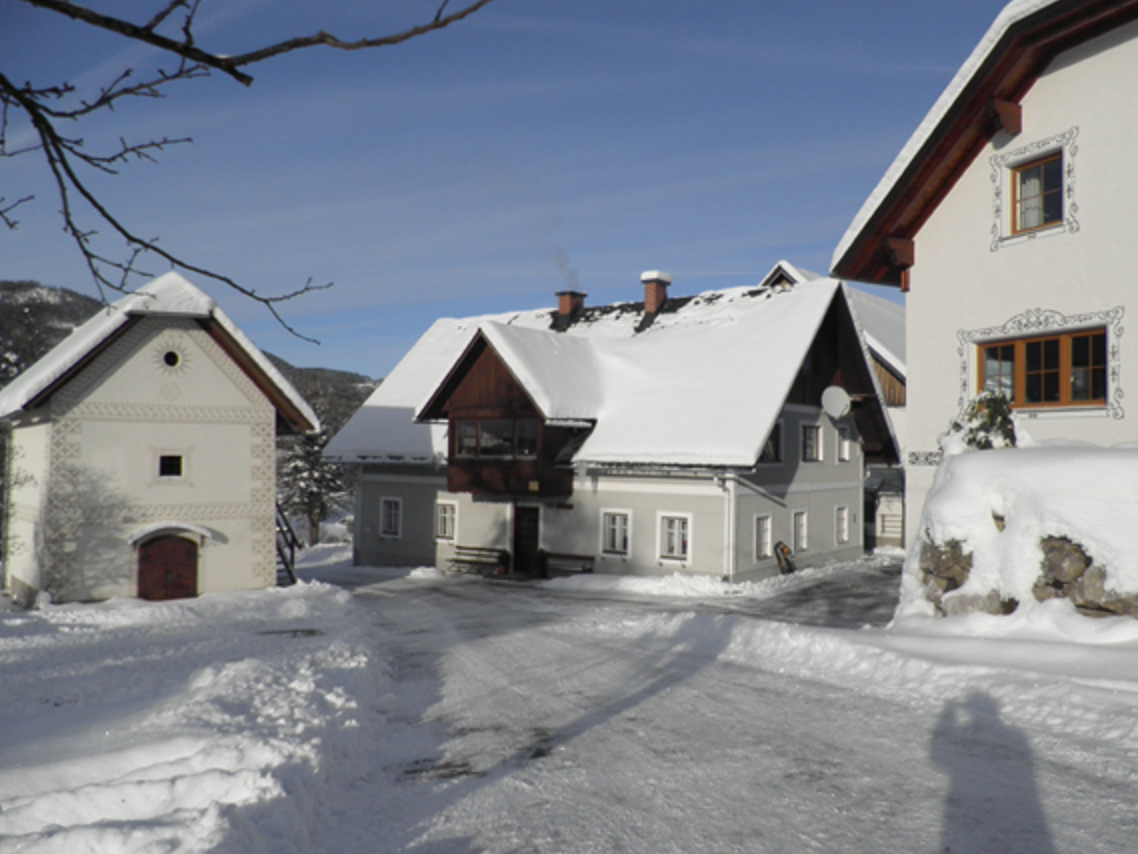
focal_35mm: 27
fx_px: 888
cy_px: 428
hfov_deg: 65.2
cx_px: 614
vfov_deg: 51.4
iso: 64
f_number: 8.3
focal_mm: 4.3
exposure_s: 1/500
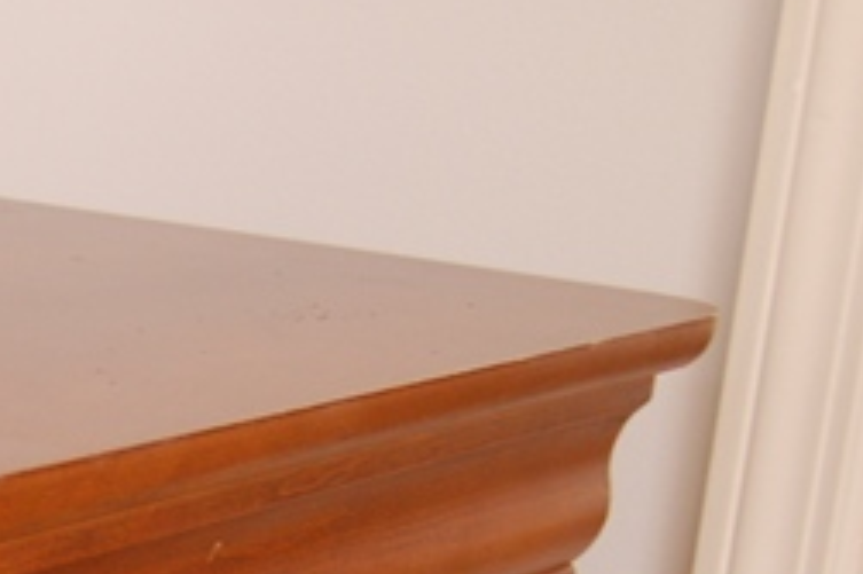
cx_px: -416
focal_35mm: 140
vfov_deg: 9.5
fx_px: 3354
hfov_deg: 13.8
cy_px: 887
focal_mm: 26
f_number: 4.2
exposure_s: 1/50
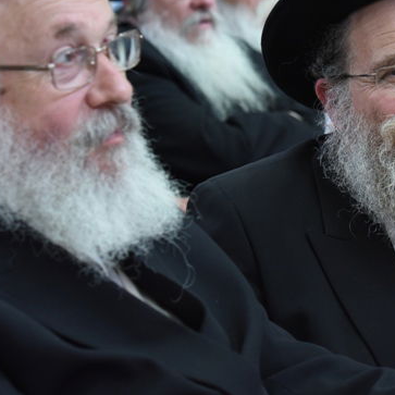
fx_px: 2169
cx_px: 427
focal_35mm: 168
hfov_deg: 10.3
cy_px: 132
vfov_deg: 10.4
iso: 1600
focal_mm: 70
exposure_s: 1/100
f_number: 4.5
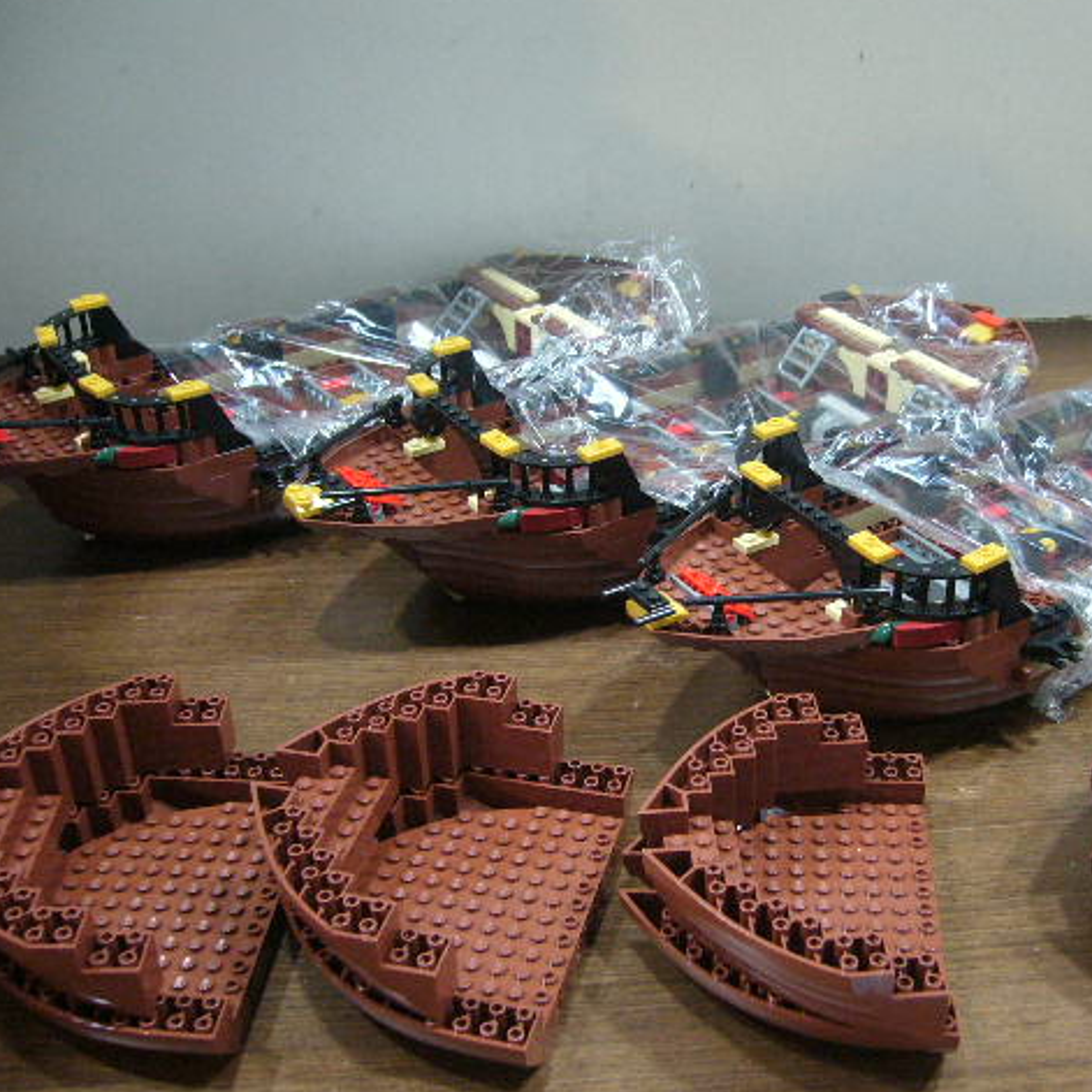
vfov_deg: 40.0
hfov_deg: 39.9
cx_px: 656
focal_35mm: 42
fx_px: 1499
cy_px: 540
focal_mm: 5.8
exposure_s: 1/8
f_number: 2.8
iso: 200
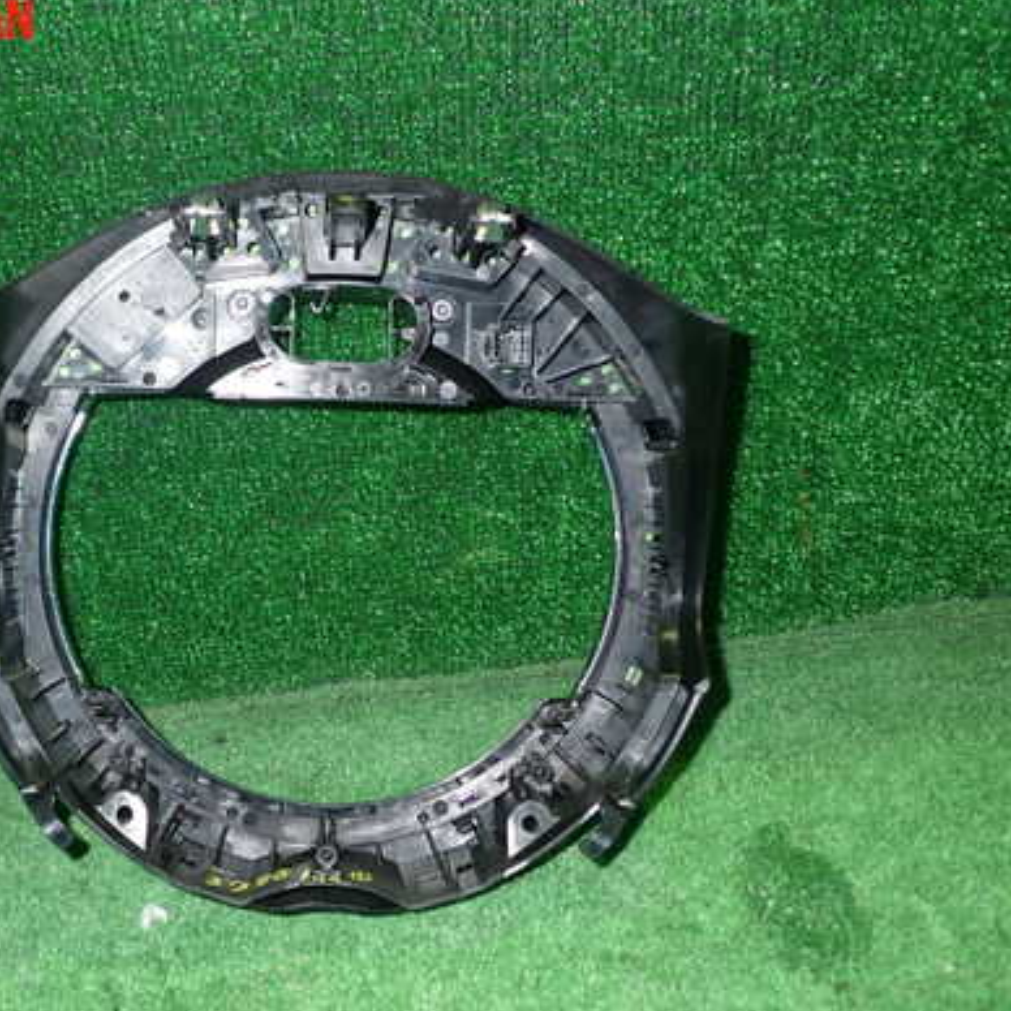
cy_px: 576
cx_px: 341
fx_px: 1355
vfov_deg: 40.8
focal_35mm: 41
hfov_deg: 40.4
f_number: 2.3
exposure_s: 1/30
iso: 200
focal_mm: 5.4
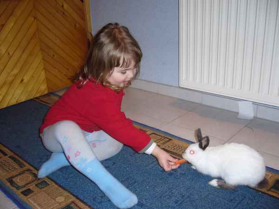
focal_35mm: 35
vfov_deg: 40.7
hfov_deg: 52.6
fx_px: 282
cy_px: 104
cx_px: 140
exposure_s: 1/30
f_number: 2.8
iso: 100
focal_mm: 5.8
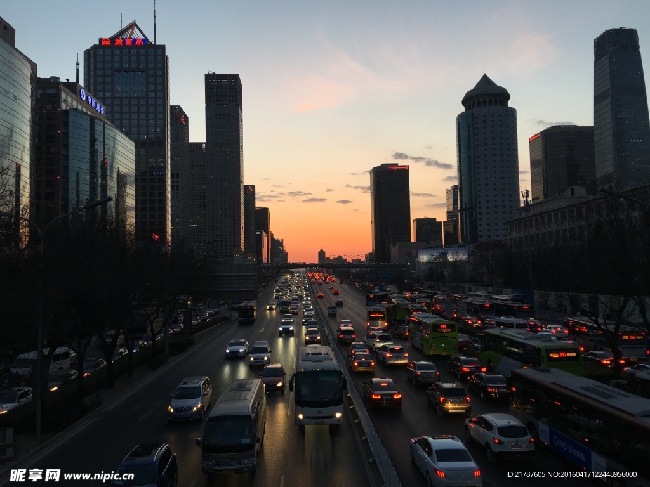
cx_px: 325
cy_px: 244
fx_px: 545
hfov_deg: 61.7
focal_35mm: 29
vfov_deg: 48.2
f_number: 2.2
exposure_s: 1/100
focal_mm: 4.15
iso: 32
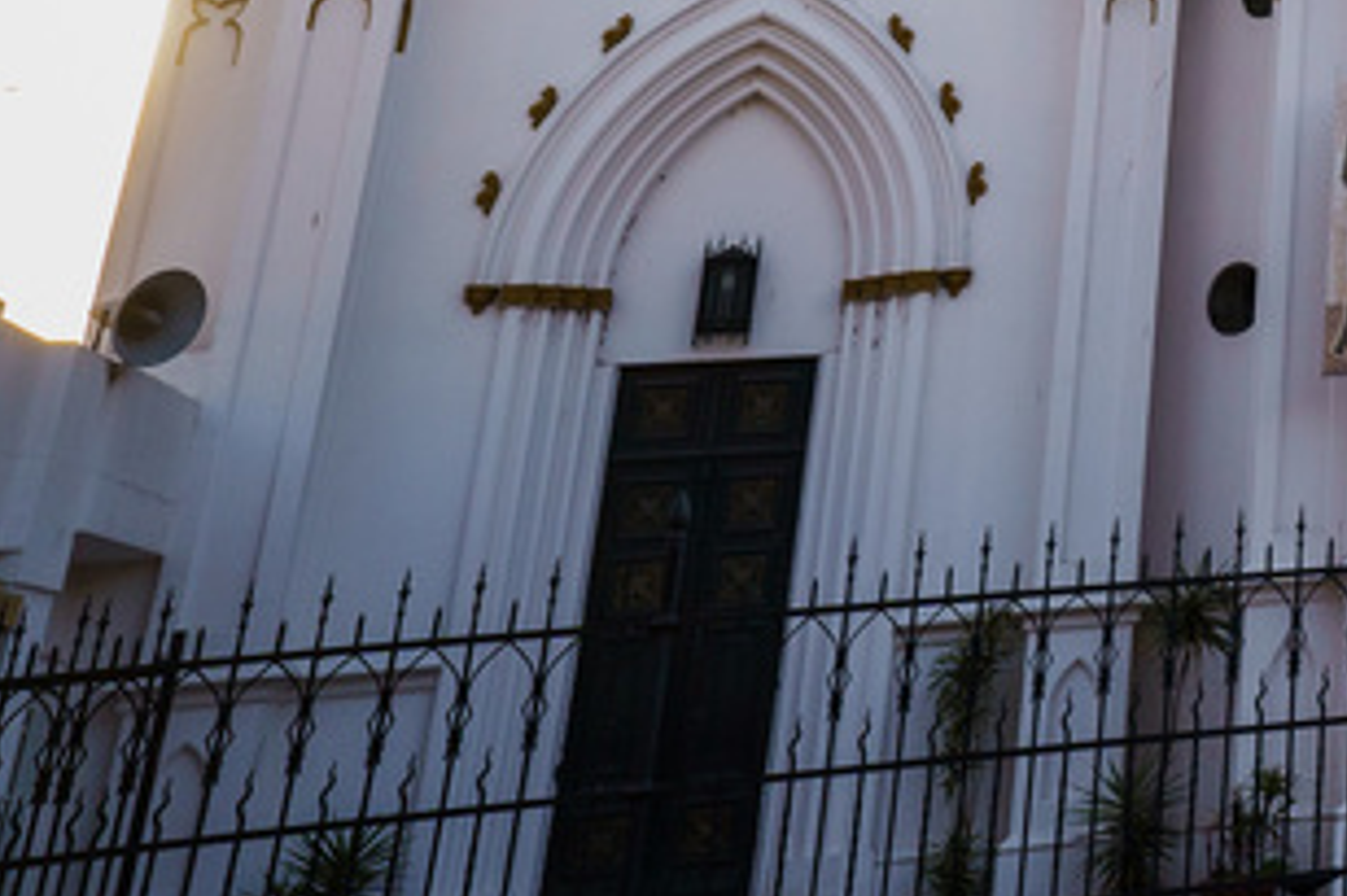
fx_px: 2917
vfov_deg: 15.1
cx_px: 2331
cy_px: -739
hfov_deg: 20.0
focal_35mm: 78
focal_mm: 20
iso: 160
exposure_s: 1/1250
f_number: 4
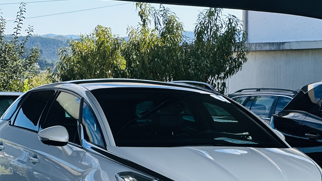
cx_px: 159
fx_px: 1298
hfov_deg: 14.1
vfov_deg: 8.0
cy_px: 104
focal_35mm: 152
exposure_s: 1/413
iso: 32
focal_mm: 9
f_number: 2.8
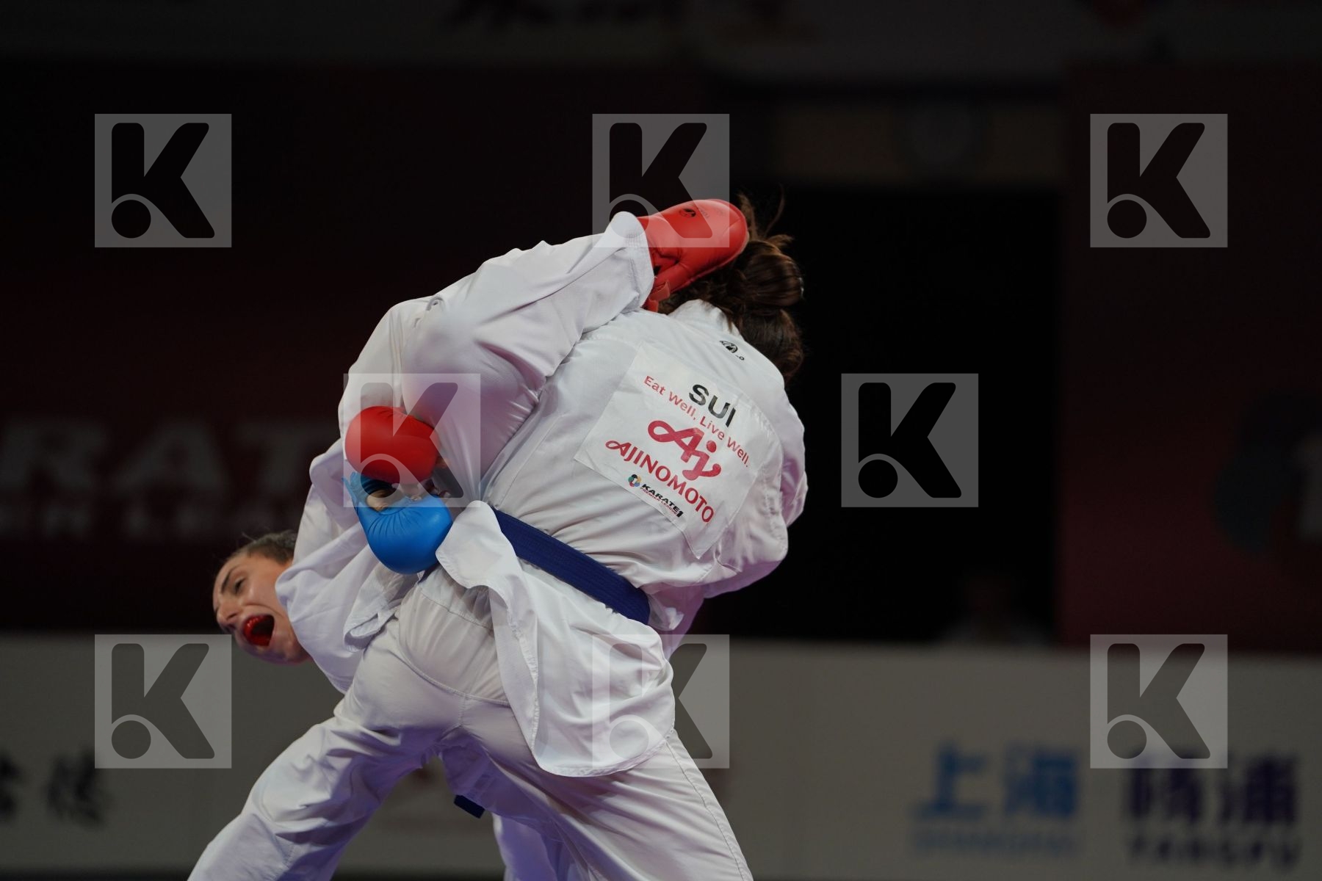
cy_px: 440
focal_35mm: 198
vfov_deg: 6.9
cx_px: 661
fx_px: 7270
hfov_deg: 10.4
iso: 800
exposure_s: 1/1000
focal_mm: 198
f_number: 2.8
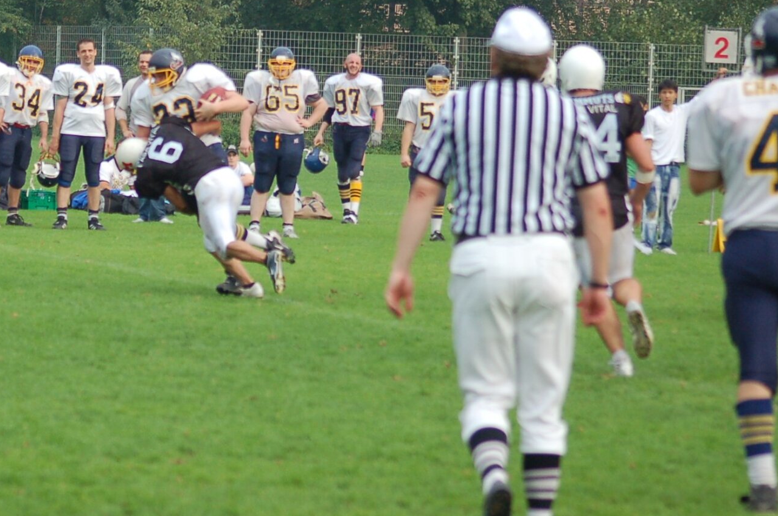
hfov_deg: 8.0
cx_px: 189
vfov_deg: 5.3
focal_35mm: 258
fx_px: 5566
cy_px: 126
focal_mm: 100
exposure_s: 1/1000
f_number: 4.2
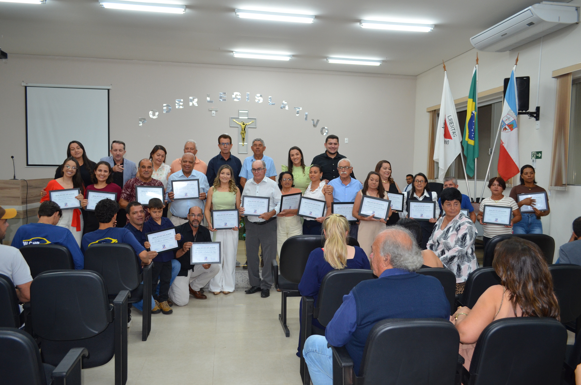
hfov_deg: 67.5
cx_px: 290
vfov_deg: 47.7
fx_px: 435
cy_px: 192
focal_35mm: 27
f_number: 3.5
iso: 500
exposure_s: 1/60
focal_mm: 18
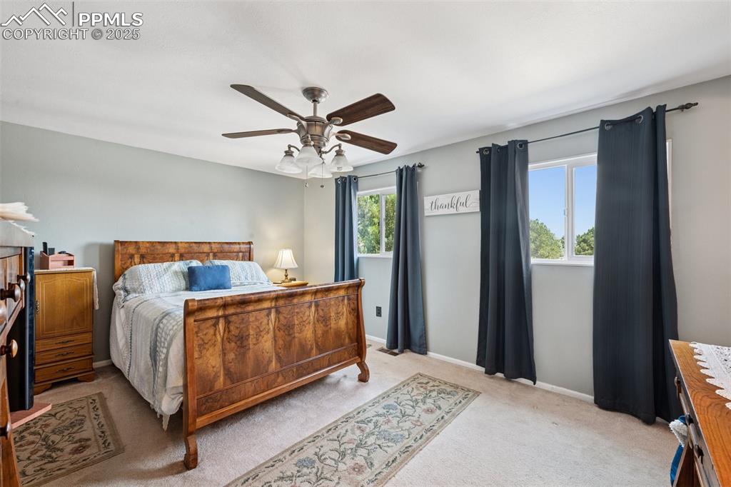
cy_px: 244
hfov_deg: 100.4
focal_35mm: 15
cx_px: 366
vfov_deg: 77.3
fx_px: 304
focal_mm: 15
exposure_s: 1.3
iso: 100
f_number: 11
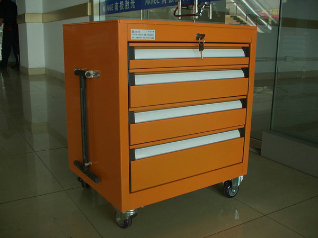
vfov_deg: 38.7
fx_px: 340
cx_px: 159
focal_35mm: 37
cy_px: 119
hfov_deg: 50.1
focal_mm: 5.8
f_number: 2.9
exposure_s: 1/35
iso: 100
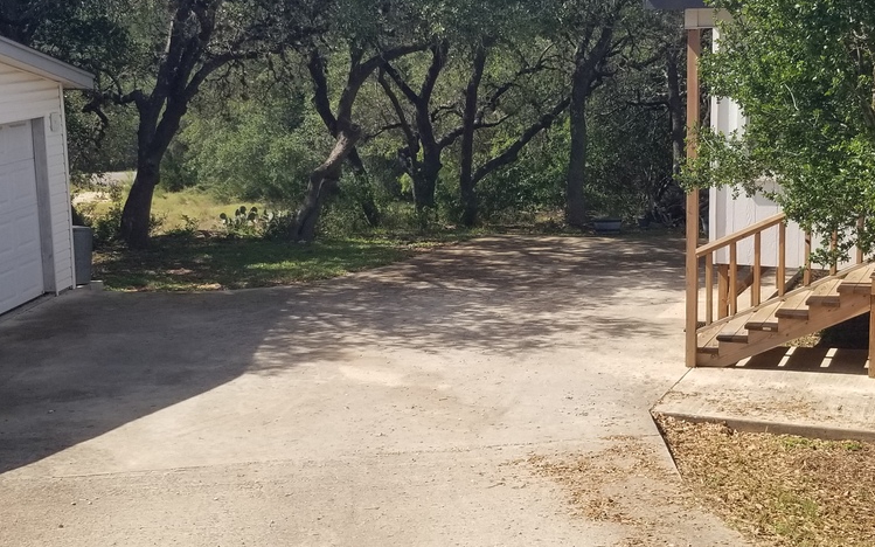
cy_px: 259
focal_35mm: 53
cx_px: 514
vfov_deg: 24.4
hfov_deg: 38.1
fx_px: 1264
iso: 50
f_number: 1.7
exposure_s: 1/1780
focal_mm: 4.25
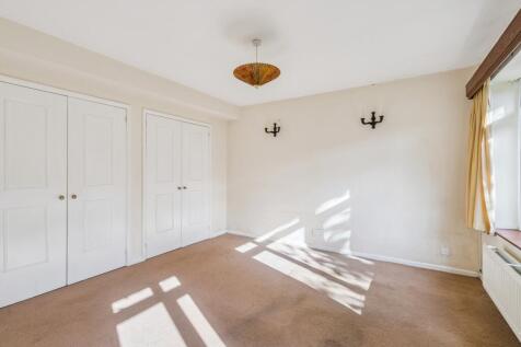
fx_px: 231
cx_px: 260
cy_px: 174
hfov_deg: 96.8
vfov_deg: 73.7
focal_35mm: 16
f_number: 7.1
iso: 320
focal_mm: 16
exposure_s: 1/60
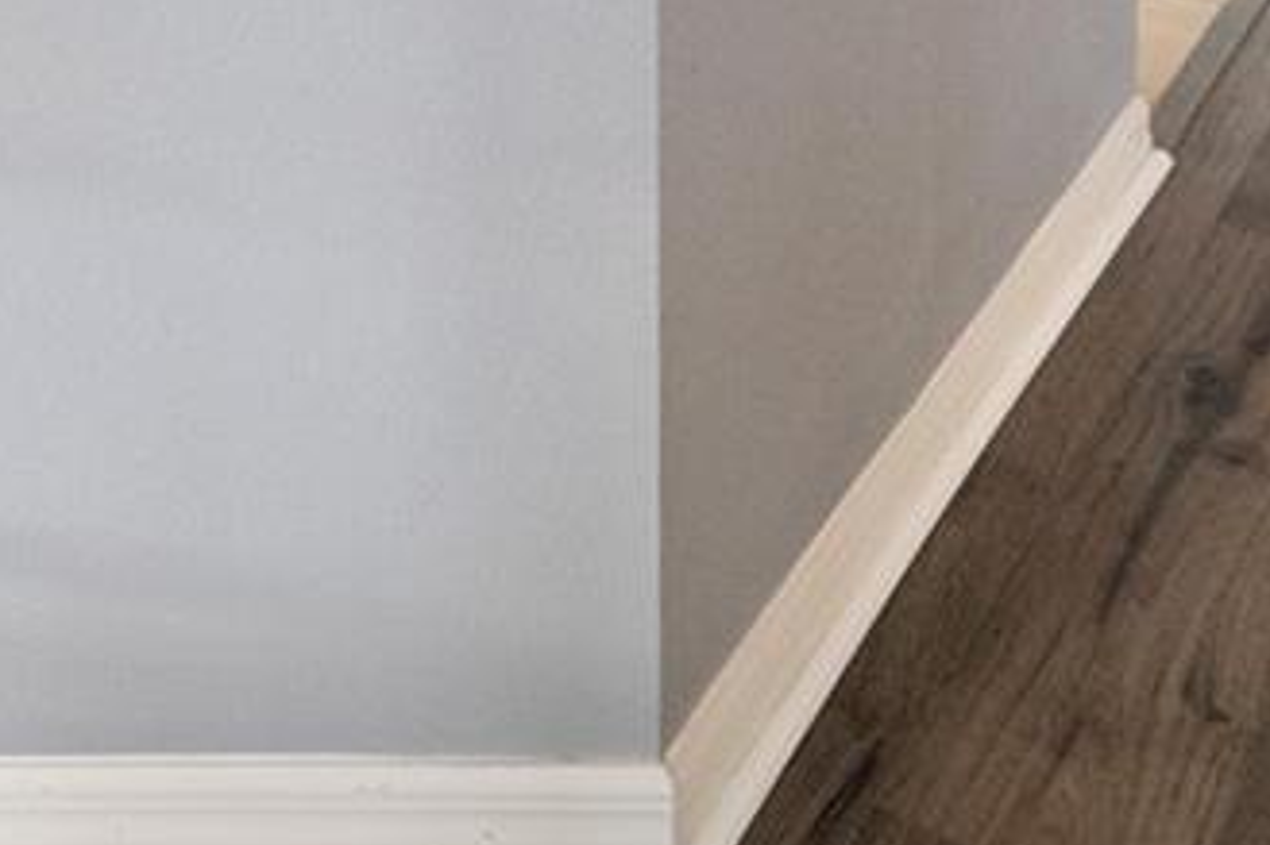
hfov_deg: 24.6
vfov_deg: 15.0
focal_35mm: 68
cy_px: -988
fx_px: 2398
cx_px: -513
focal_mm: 14
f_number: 8
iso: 500
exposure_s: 1/10
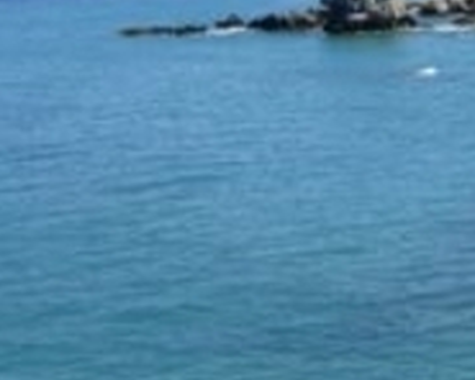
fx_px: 1828
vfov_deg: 11.8
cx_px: 598
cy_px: 10
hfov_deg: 14.3
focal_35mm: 130
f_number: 5.7
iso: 50
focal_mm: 8.5
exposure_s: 1/332
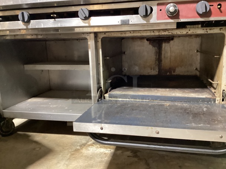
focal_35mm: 31
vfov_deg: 45.5
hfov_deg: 58.3
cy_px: 84
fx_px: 202
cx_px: 113
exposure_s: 1/30
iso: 500
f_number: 2.4
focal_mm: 3.3
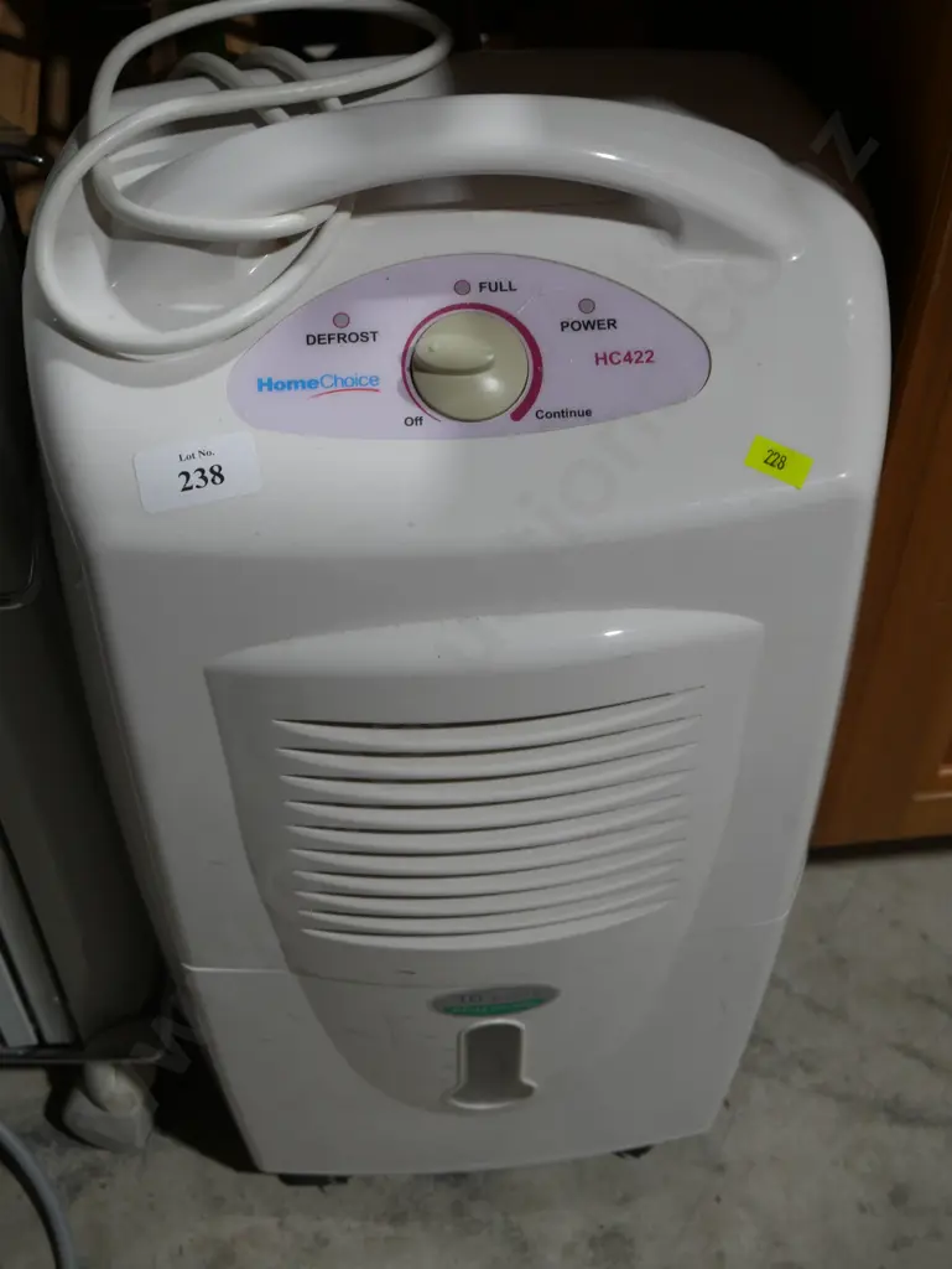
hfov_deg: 27.1
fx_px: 1978
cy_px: 634
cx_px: 476
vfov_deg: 35.5
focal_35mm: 54
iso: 250
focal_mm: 27
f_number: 5.3
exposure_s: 1/60
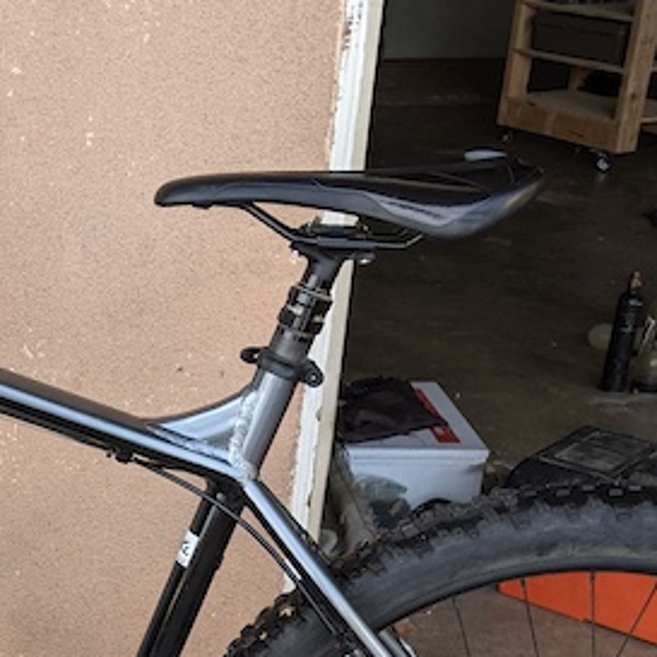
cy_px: 635
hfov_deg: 22.8
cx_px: -113
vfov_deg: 23.7
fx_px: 1503
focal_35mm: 70
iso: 68
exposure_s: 1/255
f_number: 1.8
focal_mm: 4.44
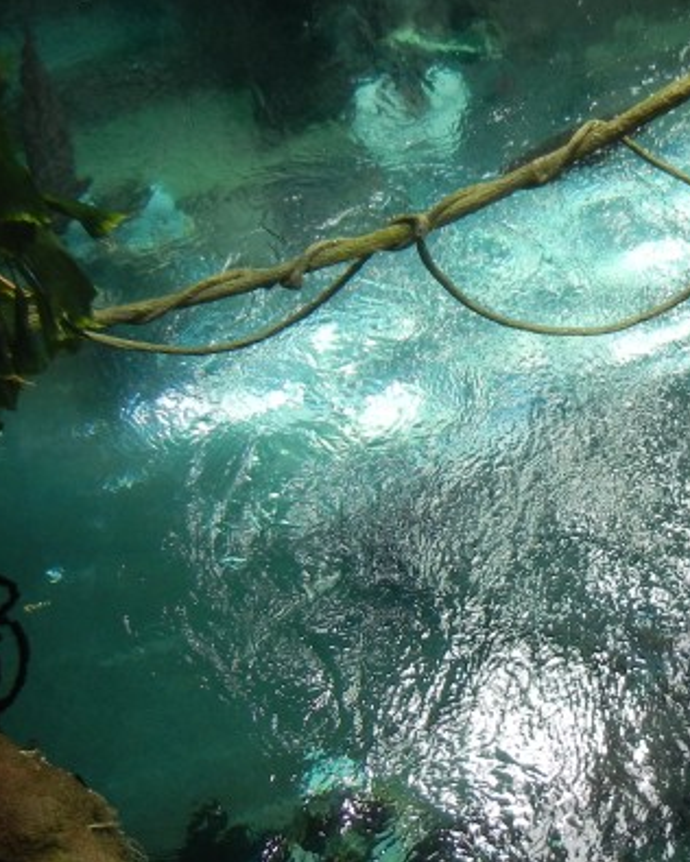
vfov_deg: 22.2
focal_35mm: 86
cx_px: 513
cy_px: 340
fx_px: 2195
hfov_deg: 17.8
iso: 183
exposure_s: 1/60
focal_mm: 6.2
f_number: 3.6
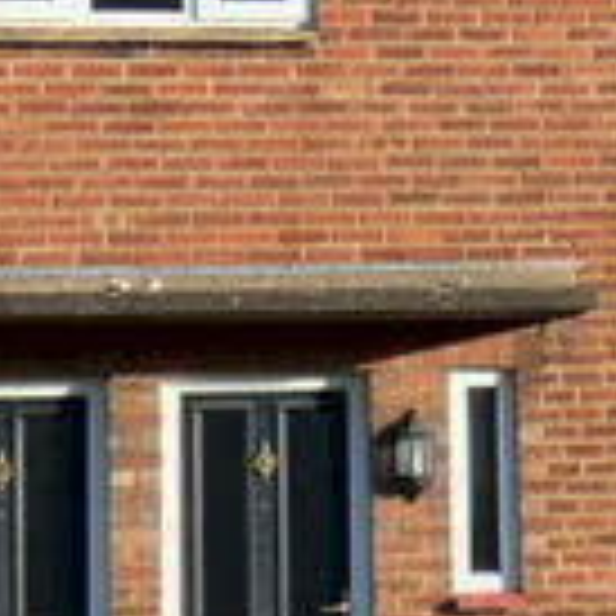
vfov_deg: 10.2
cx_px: 737
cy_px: 200
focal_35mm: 172
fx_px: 3463
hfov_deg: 10.0
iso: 80
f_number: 3.5
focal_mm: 6.8
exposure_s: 1/320
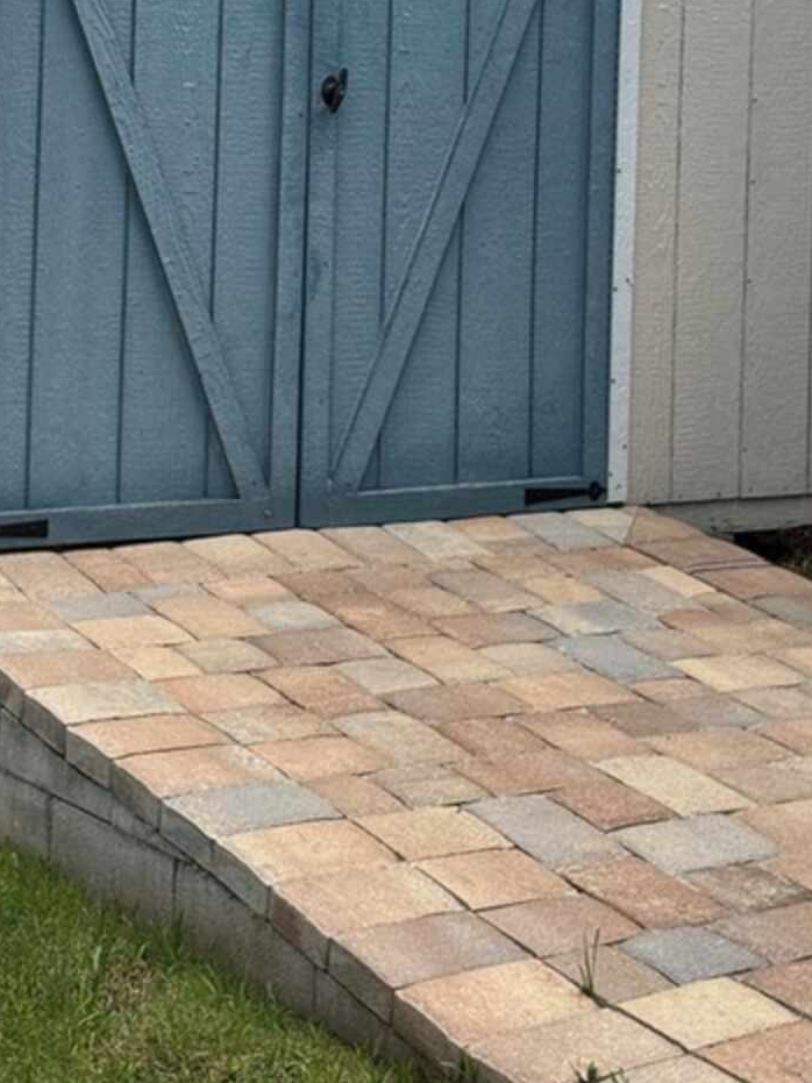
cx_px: 208
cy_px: 114
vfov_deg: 21.8
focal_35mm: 88
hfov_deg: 16.7
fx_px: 2753
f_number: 1.78
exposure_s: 1/4608
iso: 64
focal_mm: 6.76
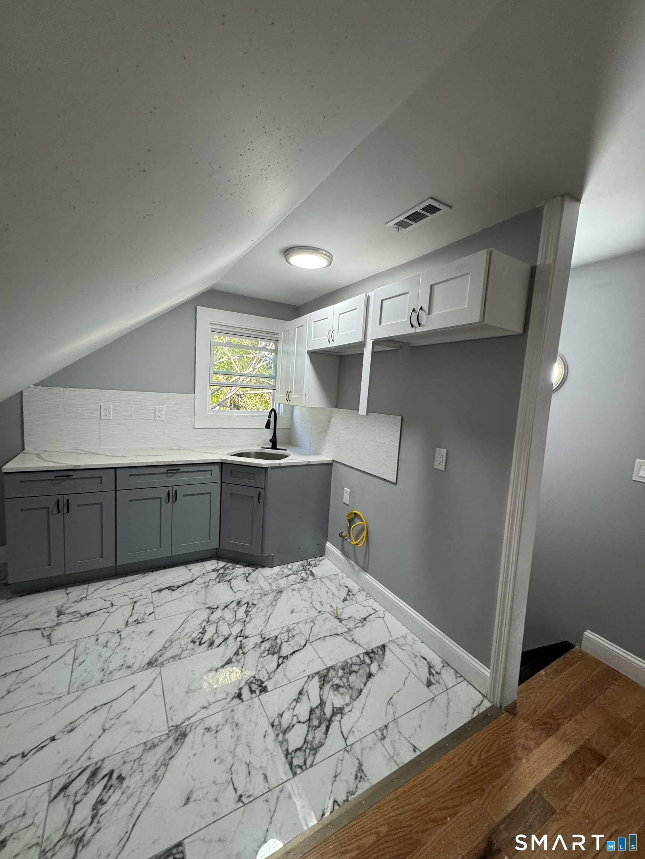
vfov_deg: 102.1
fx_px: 348
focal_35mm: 14
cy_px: 430
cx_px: 322
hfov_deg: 85.7
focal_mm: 2.22
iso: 250
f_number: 2.2
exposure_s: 1/120
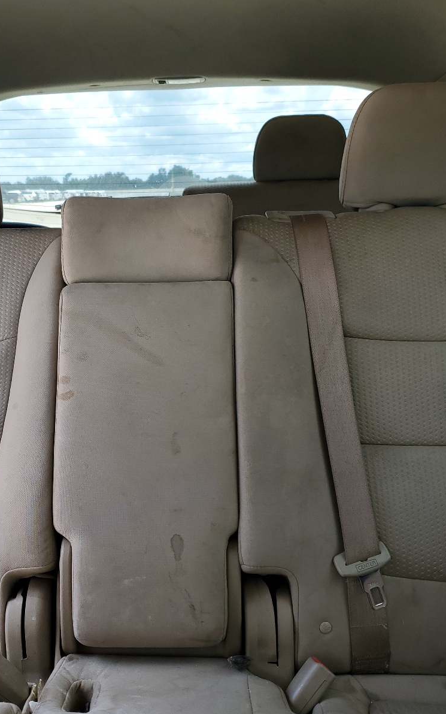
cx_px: 165
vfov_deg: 52.7
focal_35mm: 37
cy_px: 358
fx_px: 720
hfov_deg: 34.2
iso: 50
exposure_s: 1/370
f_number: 1.5
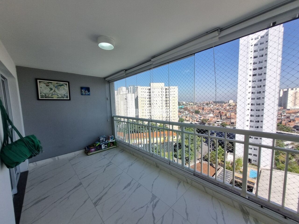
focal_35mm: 13
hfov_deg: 106.2
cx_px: 150
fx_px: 112
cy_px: 112
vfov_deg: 89.9
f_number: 2.2
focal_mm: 1.74
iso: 50
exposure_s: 1/1288
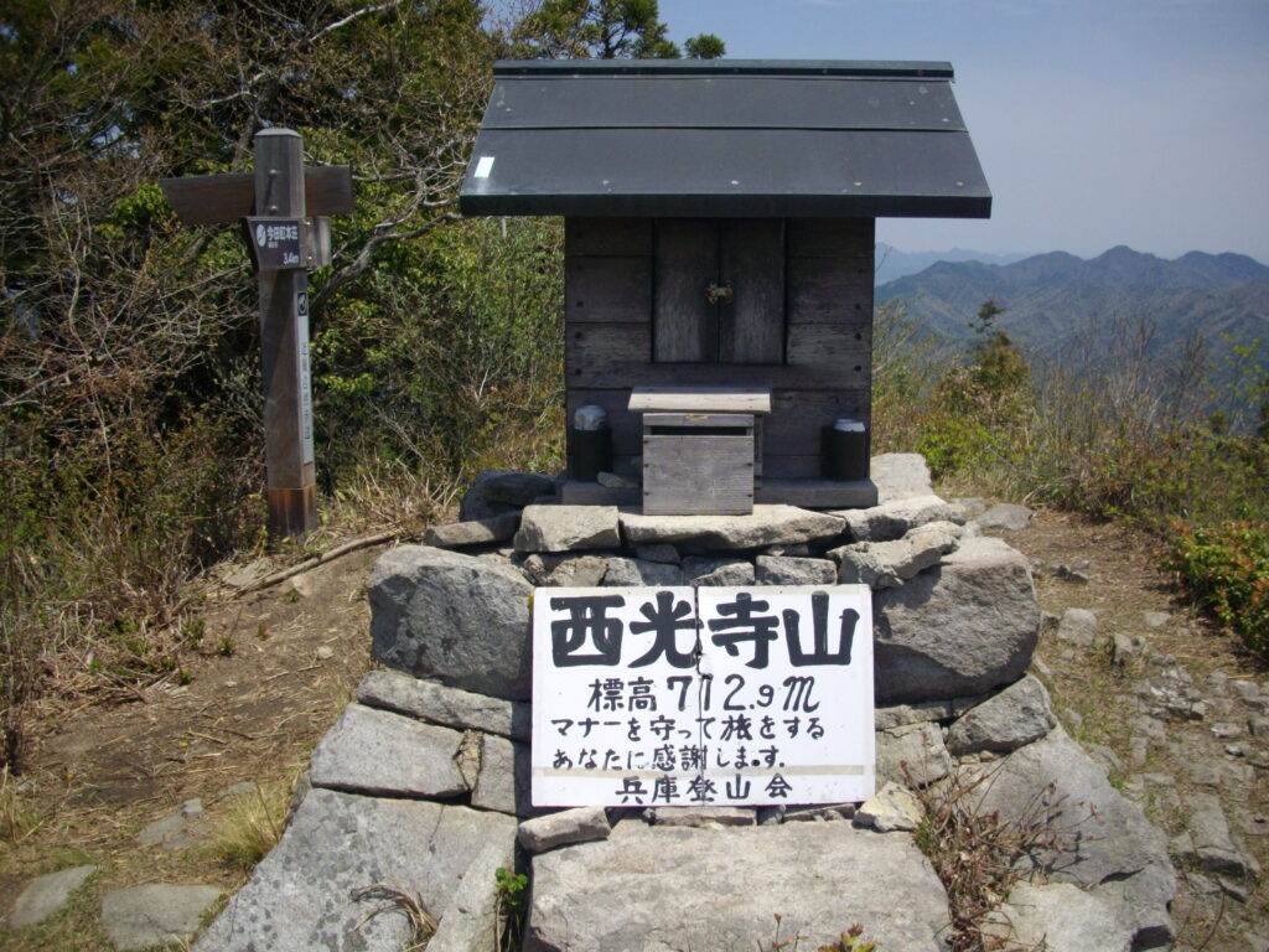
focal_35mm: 37
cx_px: 634
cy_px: 476
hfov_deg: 50.1
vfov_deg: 38.7
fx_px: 1356
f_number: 5.6
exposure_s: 1/500
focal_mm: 6.2
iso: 100
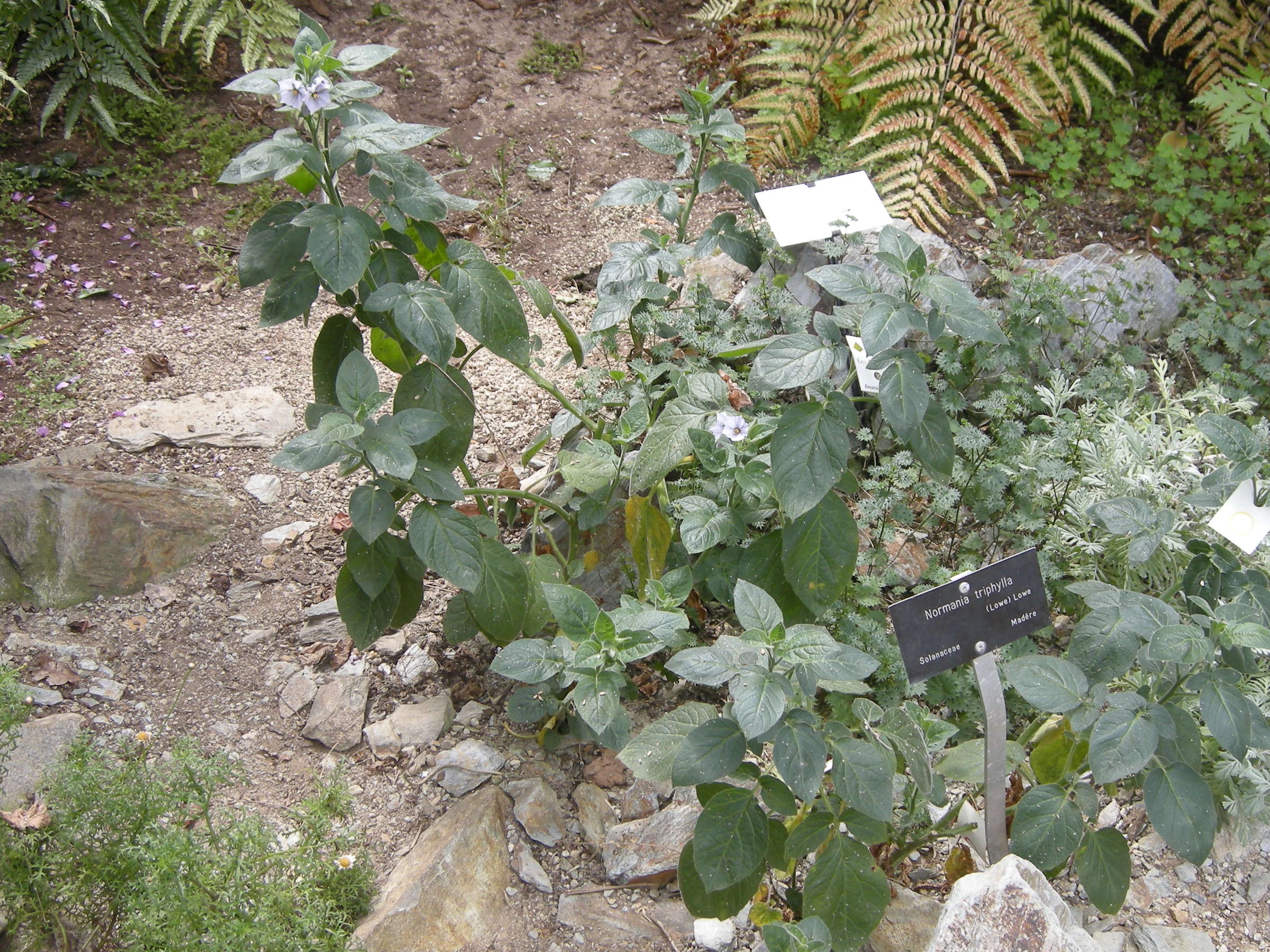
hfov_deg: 52.6
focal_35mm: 35
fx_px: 1284
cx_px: 635
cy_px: 476
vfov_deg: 40.7
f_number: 3.4
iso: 64
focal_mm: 7.5
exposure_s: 1/64
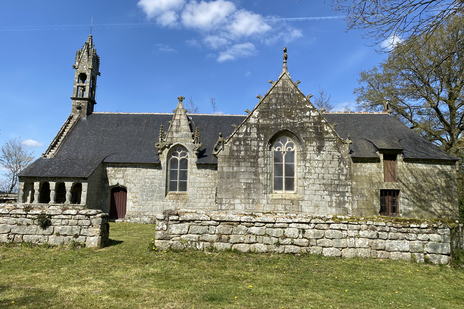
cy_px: 158
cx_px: 232
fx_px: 361
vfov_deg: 46.4
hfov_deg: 65.5
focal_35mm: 28
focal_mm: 4.25
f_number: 1.8
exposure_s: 1/2755
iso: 32
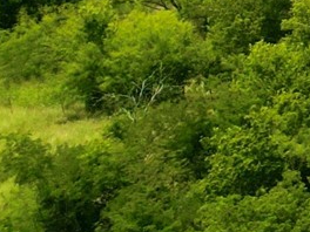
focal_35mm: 186
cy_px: -400
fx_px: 1666
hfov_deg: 7.7
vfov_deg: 7.3
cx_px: 1193
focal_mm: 6.72
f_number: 1.7
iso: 100
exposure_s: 1/2500
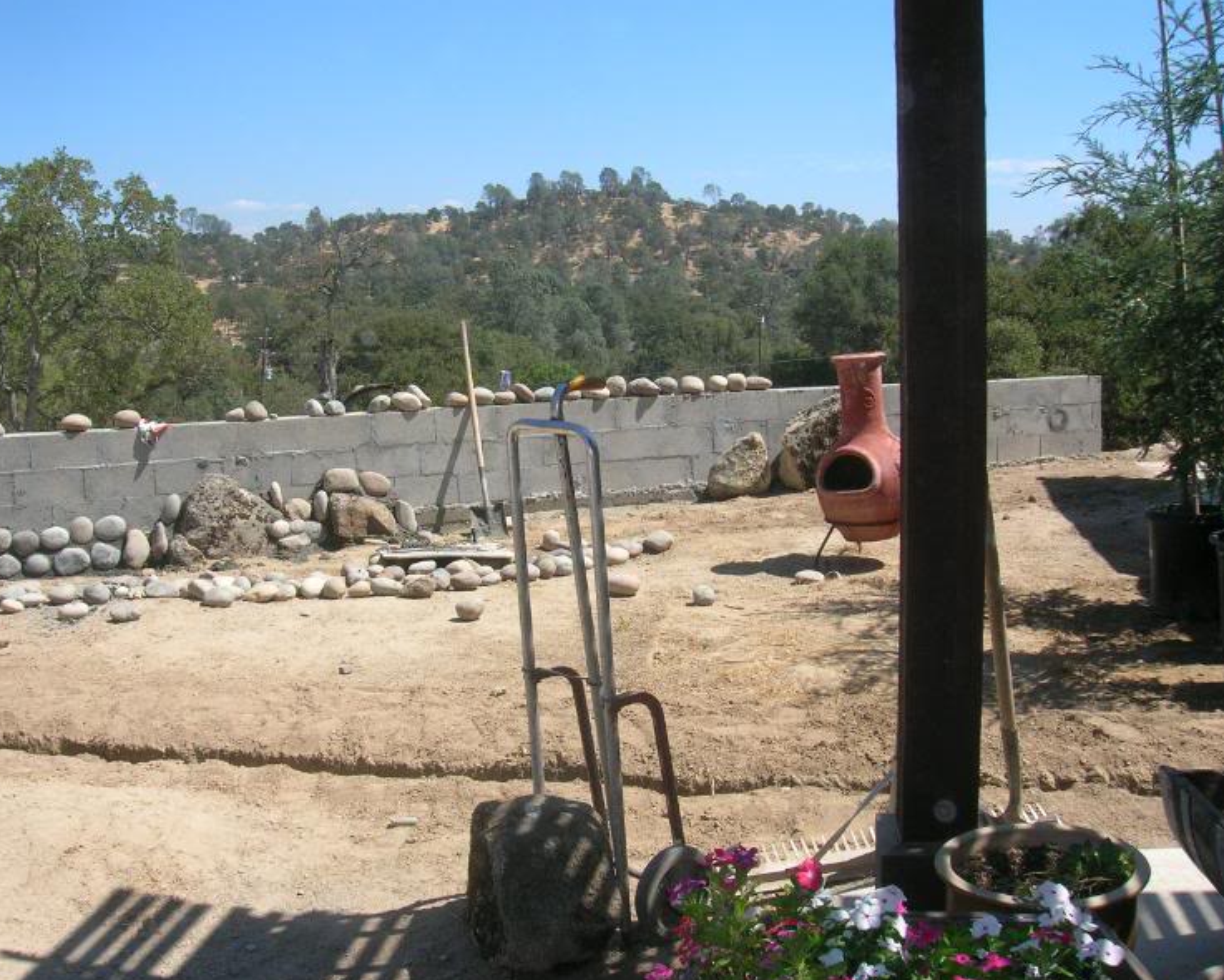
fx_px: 1304
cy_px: 490
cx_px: 585
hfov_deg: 50.3
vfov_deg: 41.2
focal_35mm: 36
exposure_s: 1/460
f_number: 4.9
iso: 71
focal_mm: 5.7
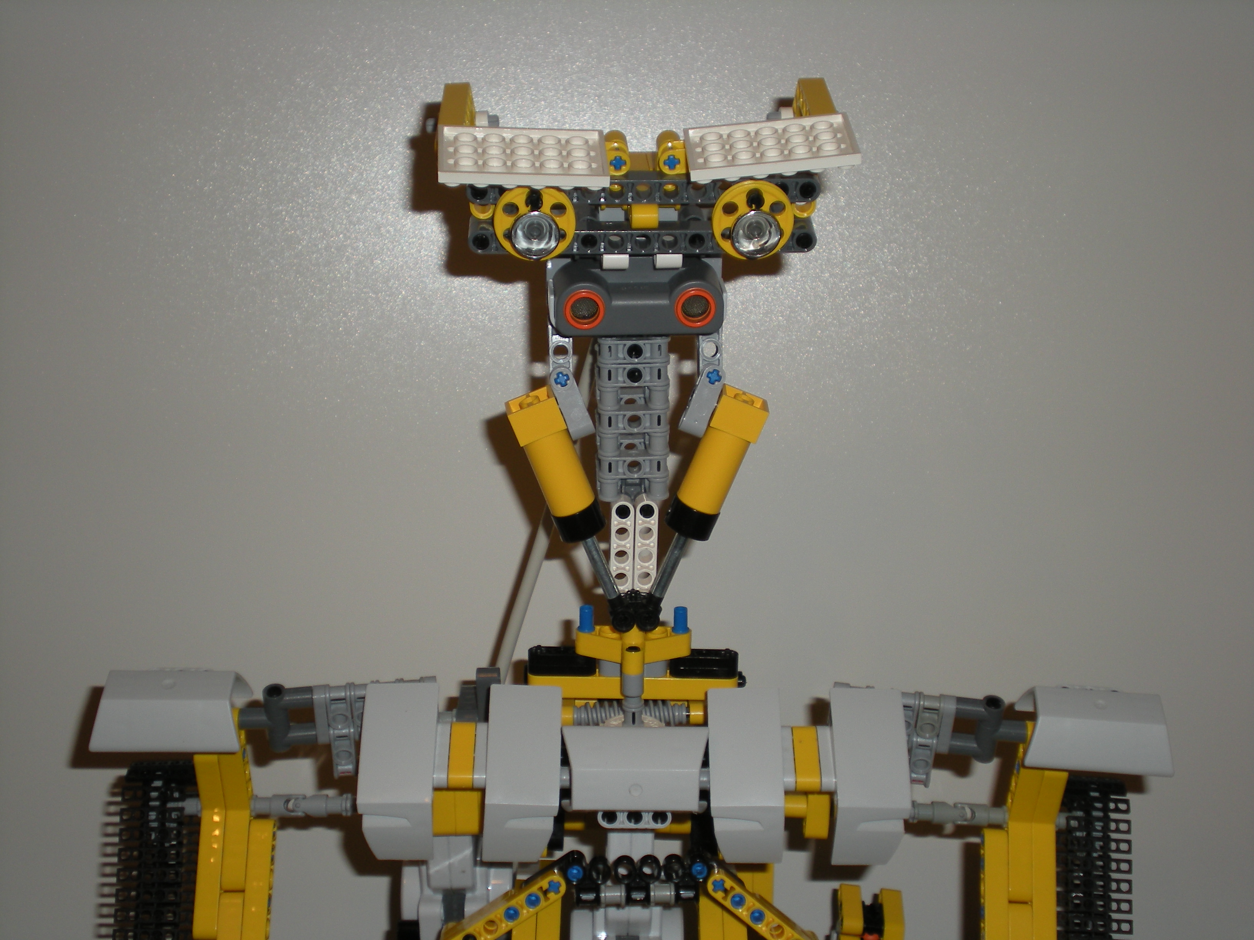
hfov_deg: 34.3
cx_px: 627
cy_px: 470
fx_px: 2029
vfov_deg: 26.1
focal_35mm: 56
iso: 64
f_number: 3.9
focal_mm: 9.3
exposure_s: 1/60
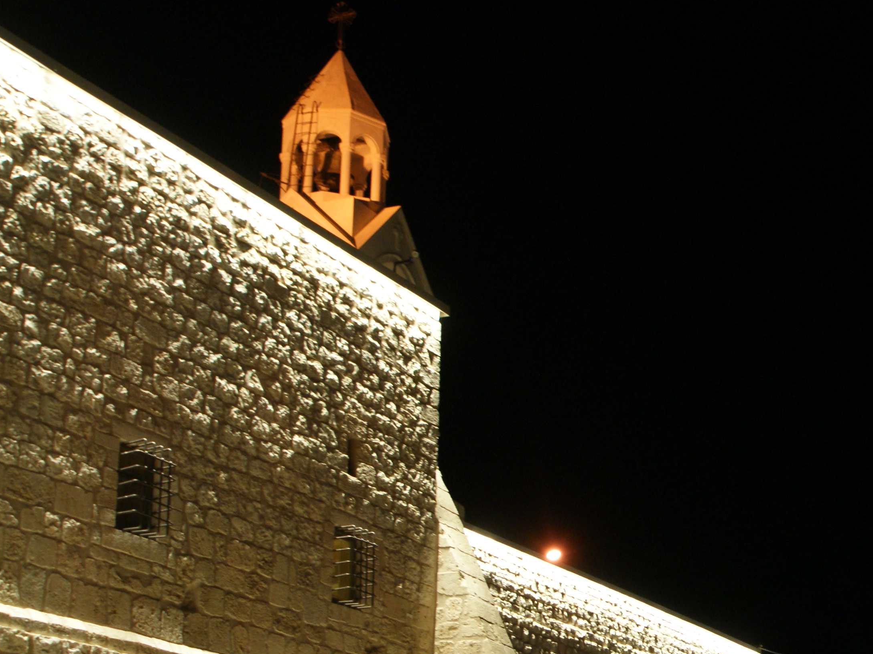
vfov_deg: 19.9
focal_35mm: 73
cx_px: 674
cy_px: 546
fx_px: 1841
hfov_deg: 26.3
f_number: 4.5
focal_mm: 24
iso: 400
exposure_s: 1/10
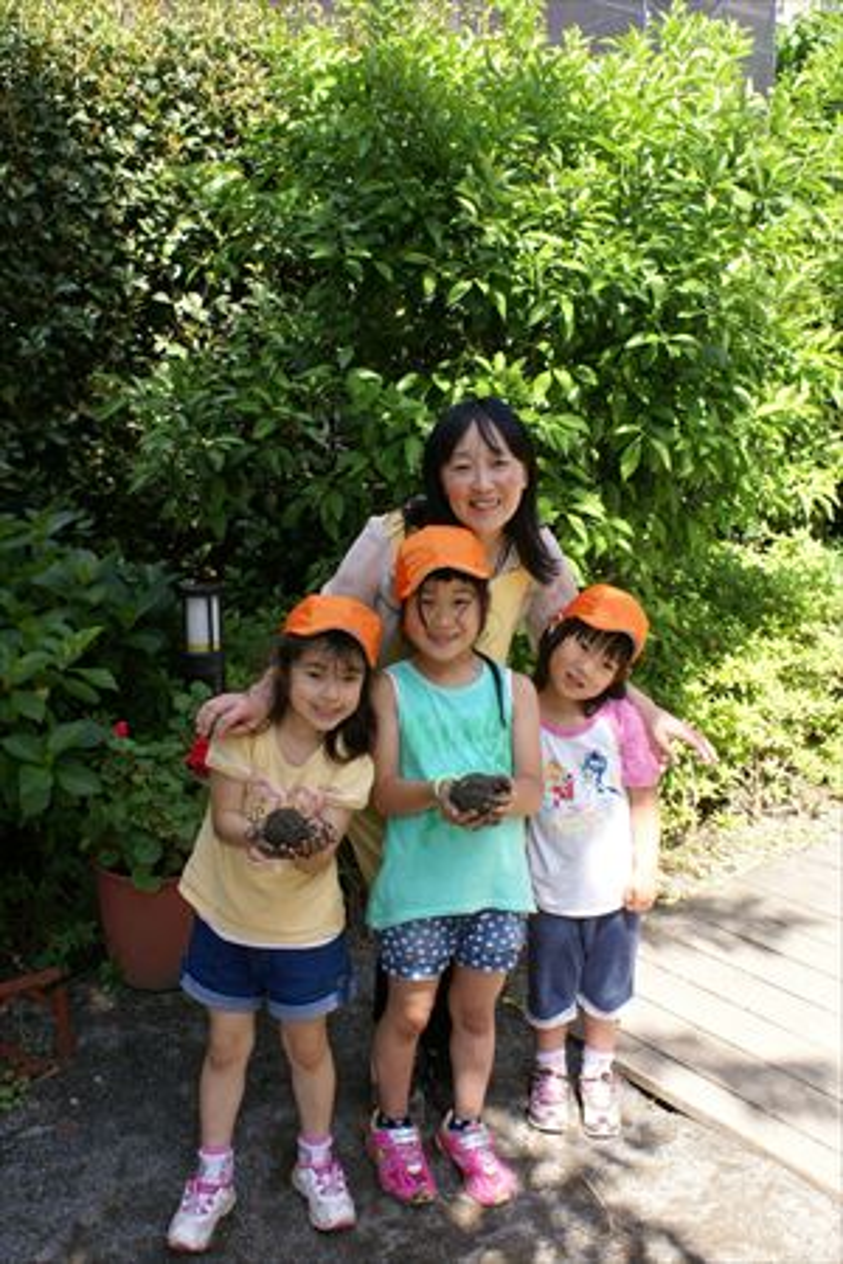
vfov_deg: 57.2
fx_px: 1159
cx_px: 422
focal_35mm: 33
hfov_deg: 40.0
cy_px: 632
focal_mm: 22
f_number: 8
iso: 100
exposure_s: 1/60
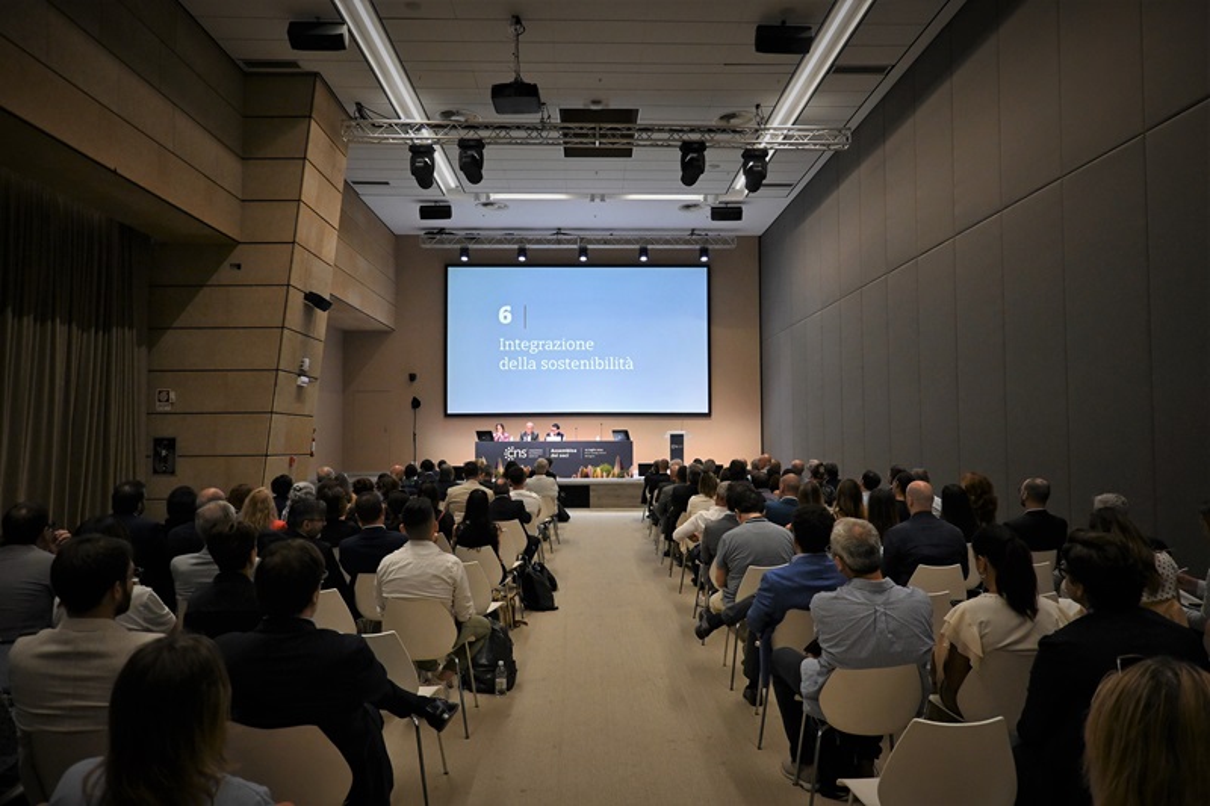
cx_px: 605
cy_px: 403
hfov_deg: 73.8
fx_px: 806
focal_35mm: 24
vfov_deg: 53.1
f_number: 3.5
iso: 2000
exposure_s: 1/125
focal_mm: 16
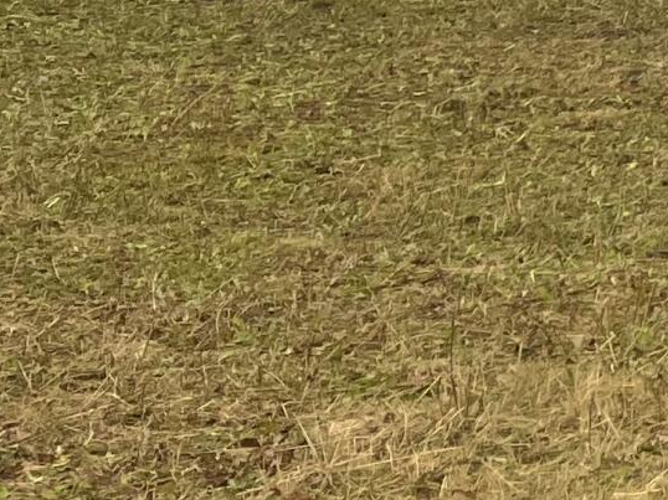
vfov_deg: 9.0
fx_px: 2797
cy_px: -770
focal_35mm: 145
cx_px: 1829
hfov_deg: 10.6
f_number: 1.6
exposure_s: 1/358
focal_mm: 5.1
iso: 50
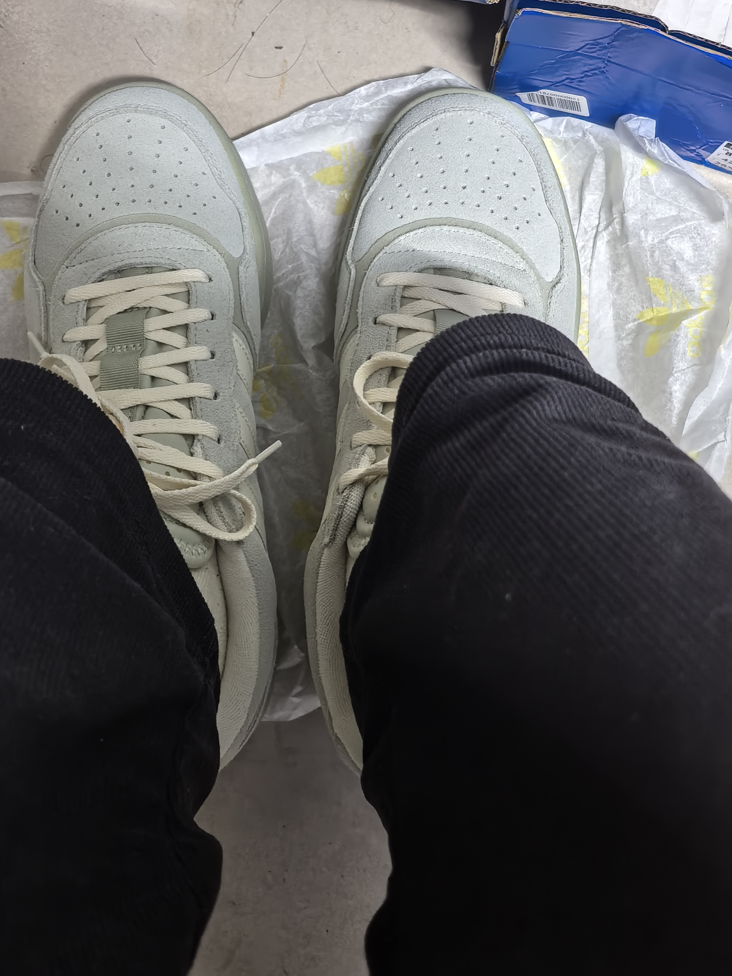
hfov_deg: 34.3
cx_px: 338
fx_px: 1184
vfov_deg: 44.7
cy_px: 415
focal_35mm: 42
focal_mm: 5.75
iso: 400
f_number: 1.4
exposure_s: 1/33.3
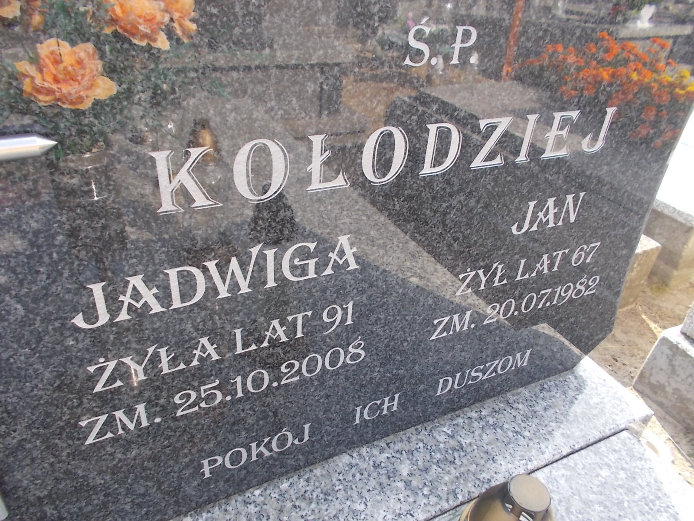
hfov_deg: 67.3
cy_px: 260
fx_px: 521
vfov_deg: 53.1
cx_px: 347
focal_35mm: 26
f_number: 3.2
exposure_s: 1/160
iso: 80
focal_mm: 4.6
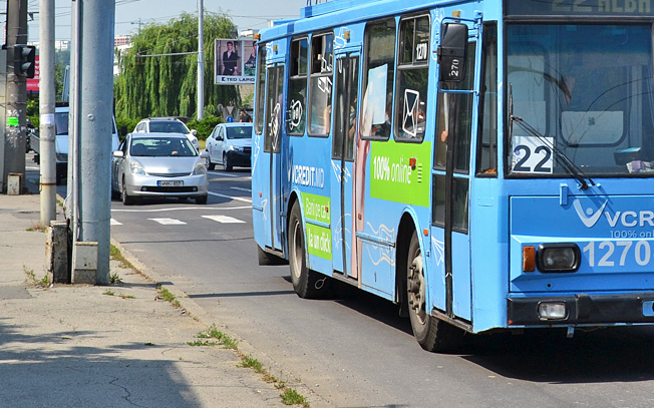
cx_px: 585
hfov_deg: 19.1
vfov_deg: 12.1
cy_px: 34
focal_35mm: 107
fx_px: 1906
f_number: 7.1
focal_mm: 38
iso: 140
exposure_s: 1/400
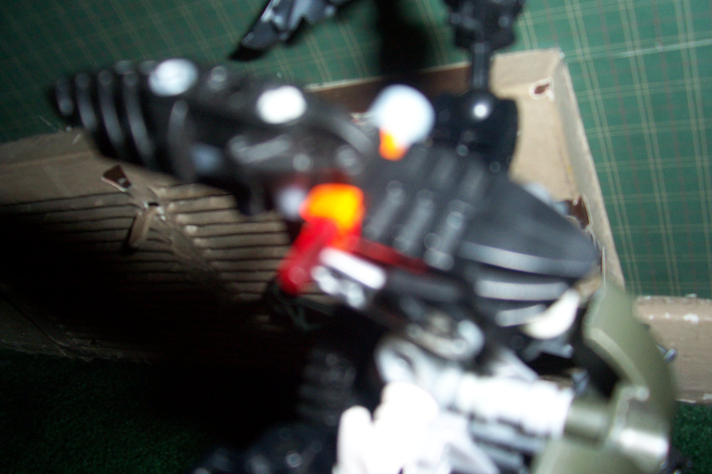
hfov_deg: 55.8
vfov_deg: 38.9
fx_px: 672
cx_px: 356
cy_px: 237
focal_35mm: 34
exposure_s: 1/60
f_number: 2.7
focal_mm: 5.6
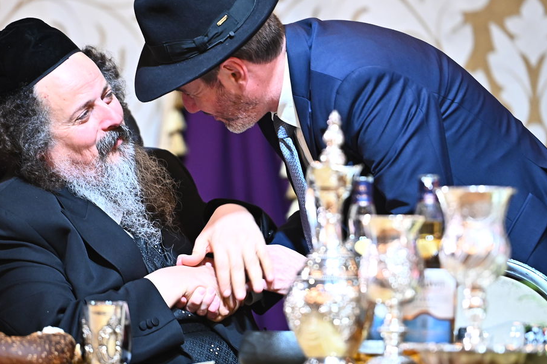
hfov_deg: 6.7
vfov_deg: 4.5
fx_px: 4677
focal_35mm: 308
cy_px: 144
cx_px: 225
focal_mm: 200
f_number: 2.8
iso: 2500
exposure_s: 1/200
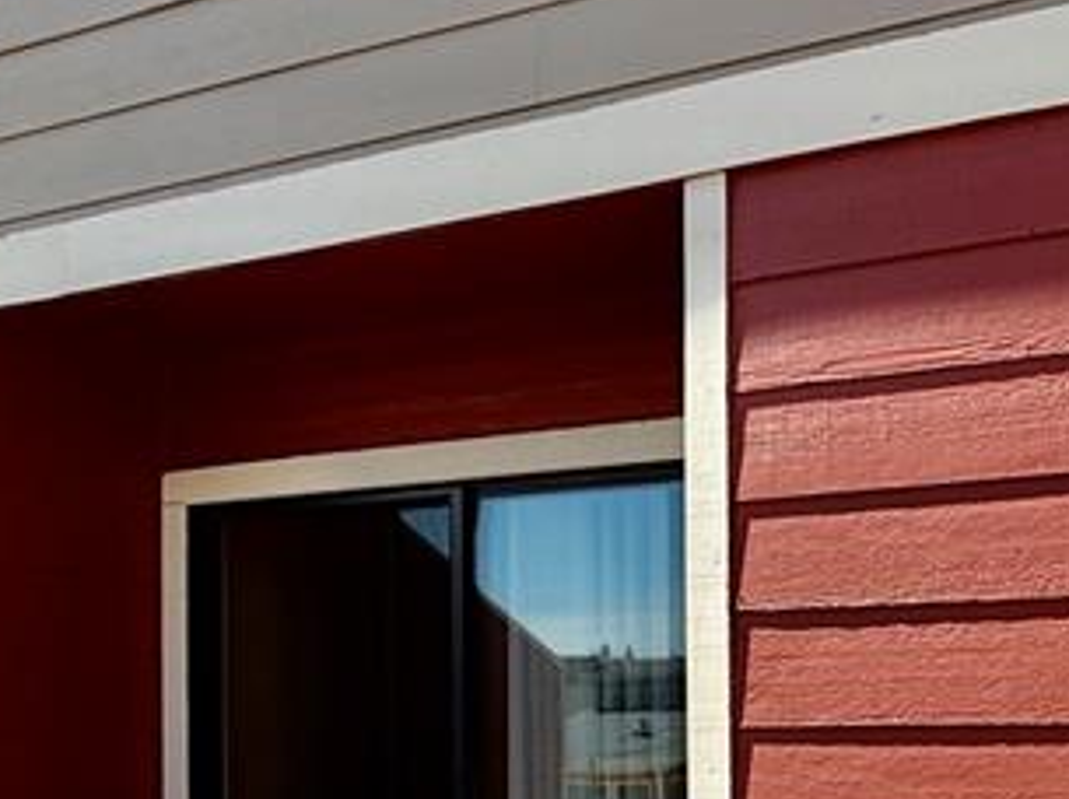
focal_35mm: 47
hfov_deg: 40.3
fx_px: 1450
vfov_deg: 29.5
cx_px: 641
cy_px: 727
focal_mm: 2.22
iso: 64
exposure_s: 1/955
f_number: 2.2
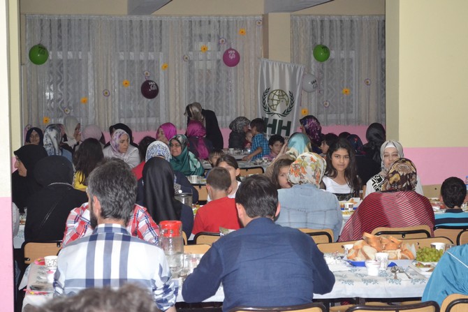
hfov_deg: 27.0
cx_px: 234
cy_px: 156
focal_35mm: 75
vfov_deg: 18.2
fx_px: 975
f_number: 5.6
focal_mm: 50
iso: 3200
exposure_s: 1/60
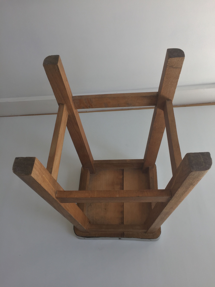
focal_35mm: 29
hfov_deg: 48.2
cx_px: 108
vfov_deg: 61.7
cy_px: 144
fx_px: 240
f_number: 2.2
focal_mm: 4.15
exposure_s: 1/150
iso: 32
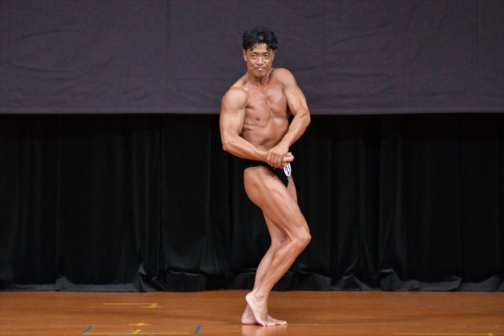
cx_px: 252
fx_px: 4198
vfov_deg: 4.6
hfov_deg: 6.9
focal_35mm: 300
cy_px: 168
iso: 5000
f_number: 5.6
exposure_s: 1/400
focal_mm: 200
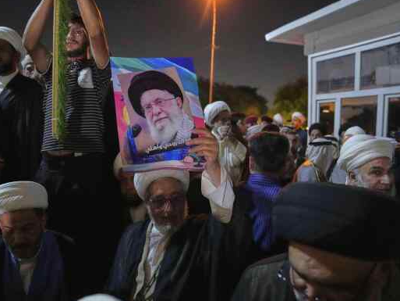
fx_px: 312
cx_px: 180
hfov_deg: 65.2
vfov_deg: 51.4
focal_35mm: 27
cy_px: 151
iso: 10000
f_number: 2.8
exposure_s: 1/200
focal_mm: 24
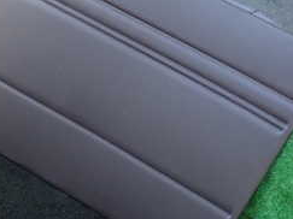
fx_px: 626
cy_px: 10
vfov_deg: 19.4
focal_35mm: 74
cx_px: -17
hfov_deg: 24.8
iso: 200
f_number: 2.3
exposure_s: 1/60
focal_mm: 5.4
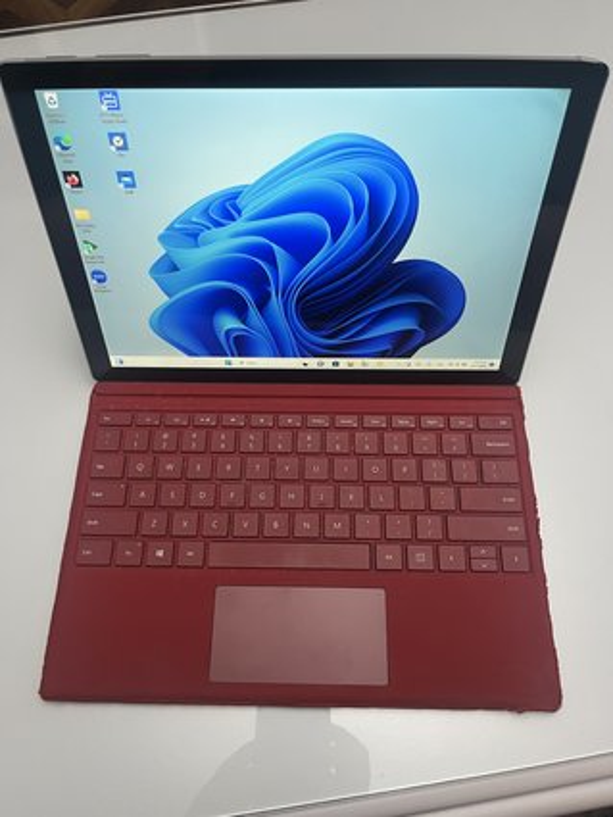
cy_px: 408
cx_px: 306
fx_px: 590
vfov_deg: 69.4
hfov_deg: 54.9
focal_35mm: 25
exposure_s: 1/50
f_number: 1.6
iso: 200
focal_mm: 5.1
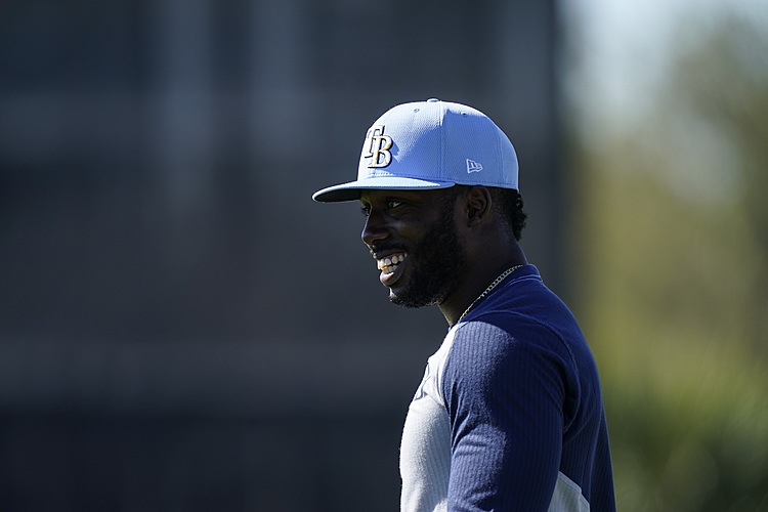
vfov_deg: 1.7
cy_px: 256
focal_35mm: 800
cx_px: 384
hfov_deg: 2.6
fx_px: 17065
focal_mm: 800
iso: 250
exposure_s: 1/640
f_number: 5.6
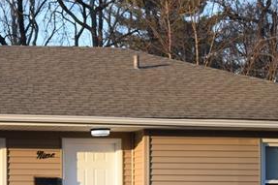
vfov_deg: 9.8
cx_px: -41
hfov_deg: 14.4
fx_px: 1073
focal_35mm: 139
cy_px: 198
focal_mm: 26
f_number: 8
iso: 360
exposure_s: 1/250
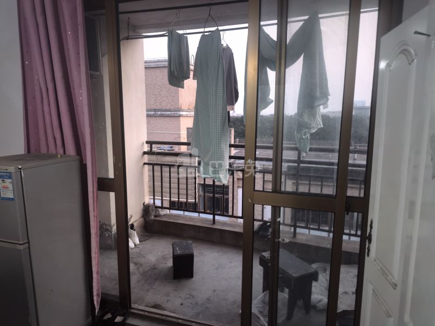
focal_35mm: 24
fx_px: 302
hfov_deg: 71.6
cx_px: 218
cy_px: 163
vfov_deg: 56.8
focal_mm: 6.98
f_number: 1.4
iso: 640
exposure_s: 1/33.3
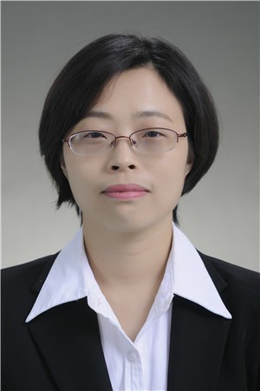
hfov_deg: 10.7
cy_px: 196
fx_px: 1383
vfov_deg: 16.1
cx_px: 130
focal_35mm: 128
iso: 160
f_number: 5.6
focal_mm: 85
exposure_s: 1/125
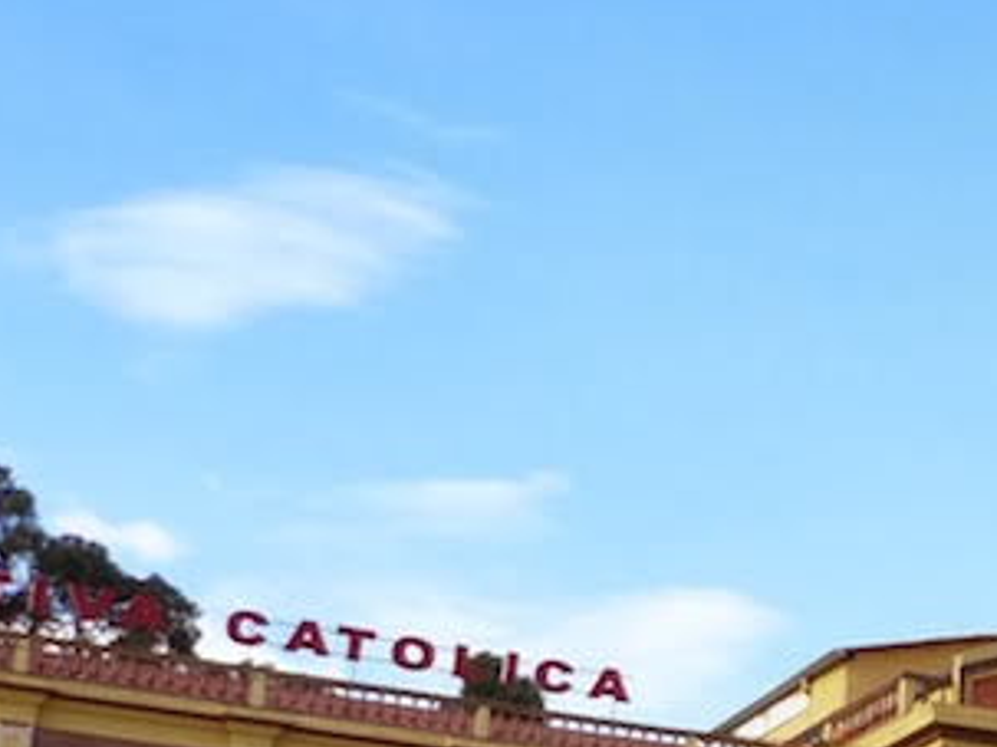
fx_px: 3138
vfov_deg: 13.5
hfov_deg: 17.0
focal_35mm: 109
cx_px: 1293
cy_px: 566
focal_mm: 5.5
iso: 100
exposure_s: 1/640
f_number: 2.8
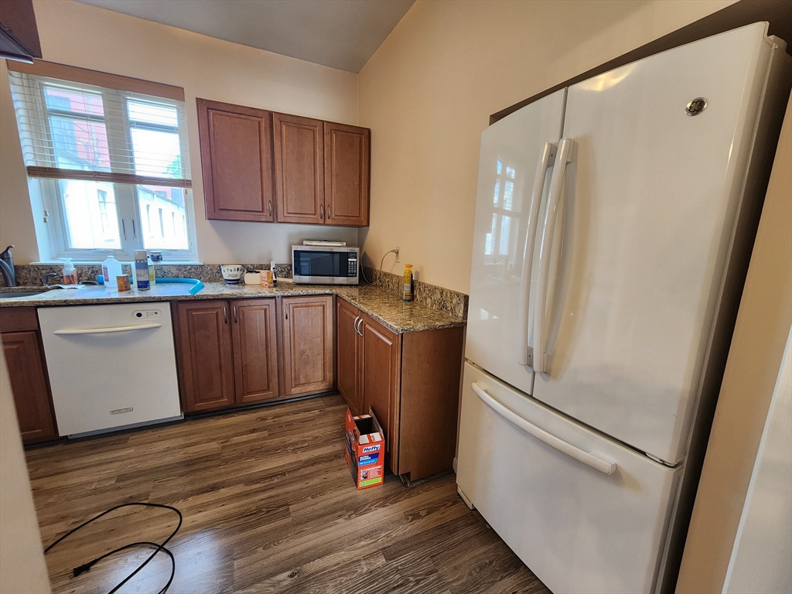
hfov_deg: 106.2
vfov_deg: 89.9
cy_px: 297
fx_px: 297
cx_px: 396
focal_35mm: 13
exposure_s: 1/60
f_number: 2.2
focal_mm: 2.2
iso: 250
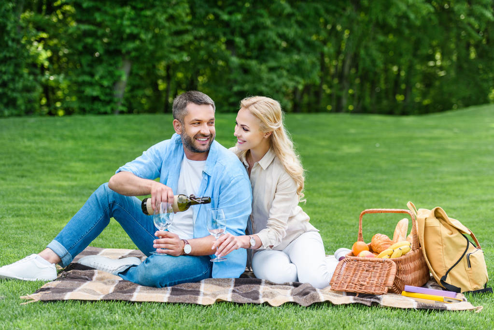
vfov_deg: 19.5
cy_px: 165
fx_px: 961
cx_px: 247
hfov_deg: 28.8
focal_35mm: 70
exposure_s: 1/1000
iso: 200
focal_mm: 70
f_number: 2.8
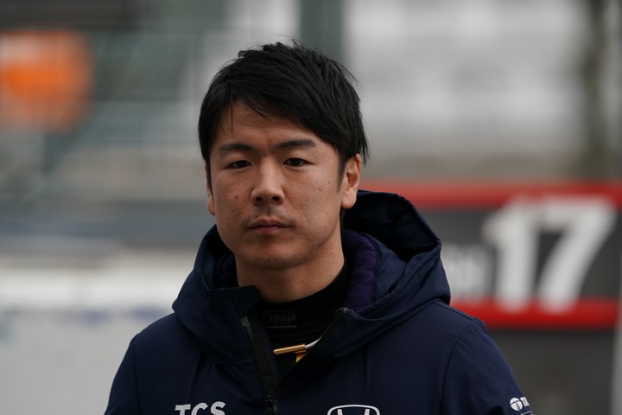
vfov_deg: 2.3
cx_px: 311
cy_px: 208
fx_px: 10366
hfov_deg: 3.4
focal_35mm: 600
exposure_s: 1/400
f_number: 6.3
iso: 320
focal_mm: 600
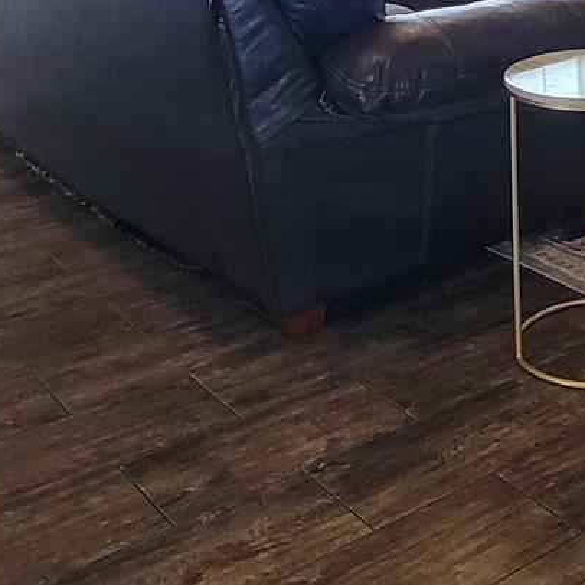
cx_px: 604
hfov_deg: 27.6
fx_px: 1109
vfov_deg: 24.7
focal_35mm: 58
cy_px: -220
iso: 160
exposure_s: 1/60
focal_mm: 2.2
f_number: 2.2
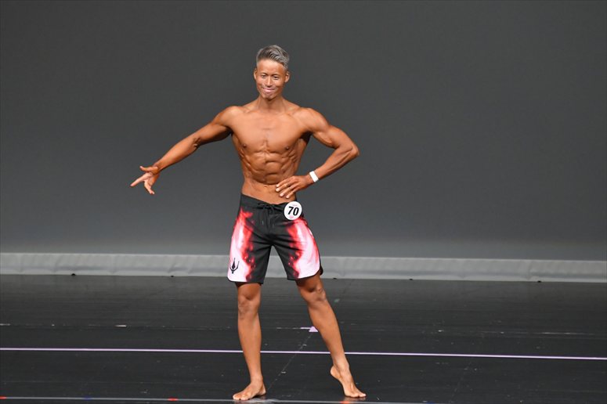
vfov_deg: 4.4
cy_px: 202
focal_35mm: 315
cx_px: 304
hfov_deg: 6.5
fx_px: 5309
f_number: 5.6
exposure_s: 1/400
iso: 4000
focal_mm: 210
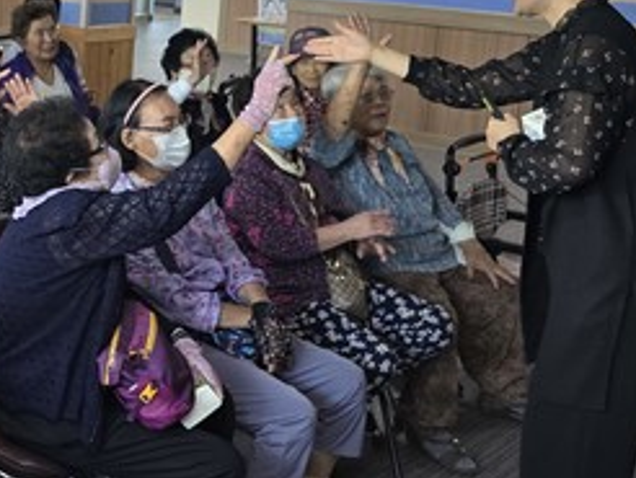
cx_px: -47
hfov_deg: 30.9
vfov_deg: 25.8
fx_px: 1030
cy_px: 114
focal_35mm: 56
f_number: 1.7
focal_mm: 6.3
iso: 125
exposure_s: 1/120
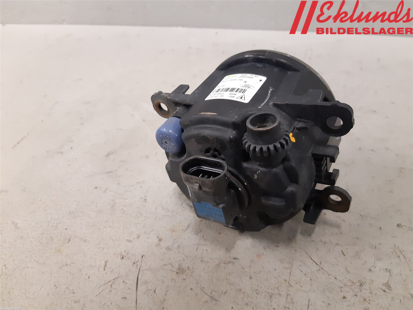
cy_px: 155
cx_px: 206
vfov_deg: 53.1
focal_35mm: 26
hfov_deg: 67.3
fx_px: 310
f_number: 1.7
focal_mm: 3.93
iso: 250
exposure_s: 1/50
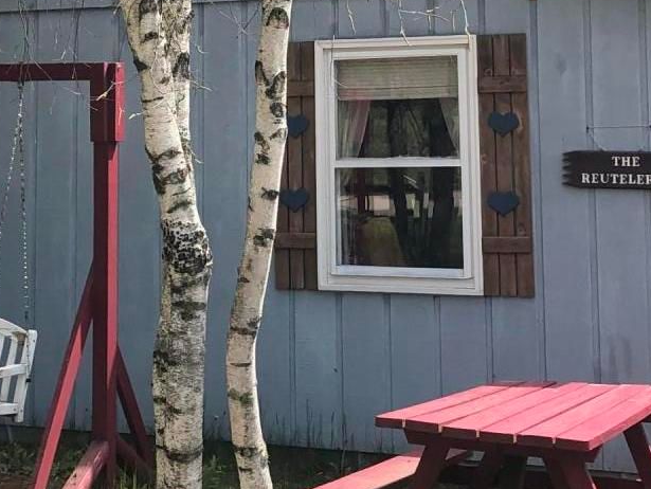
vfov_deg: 15.9
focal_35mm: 91
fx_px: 1712
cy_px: -18
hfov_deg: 21.5
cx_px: 230
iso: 20
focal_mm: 3.99
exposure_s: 1/873
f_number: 1.8
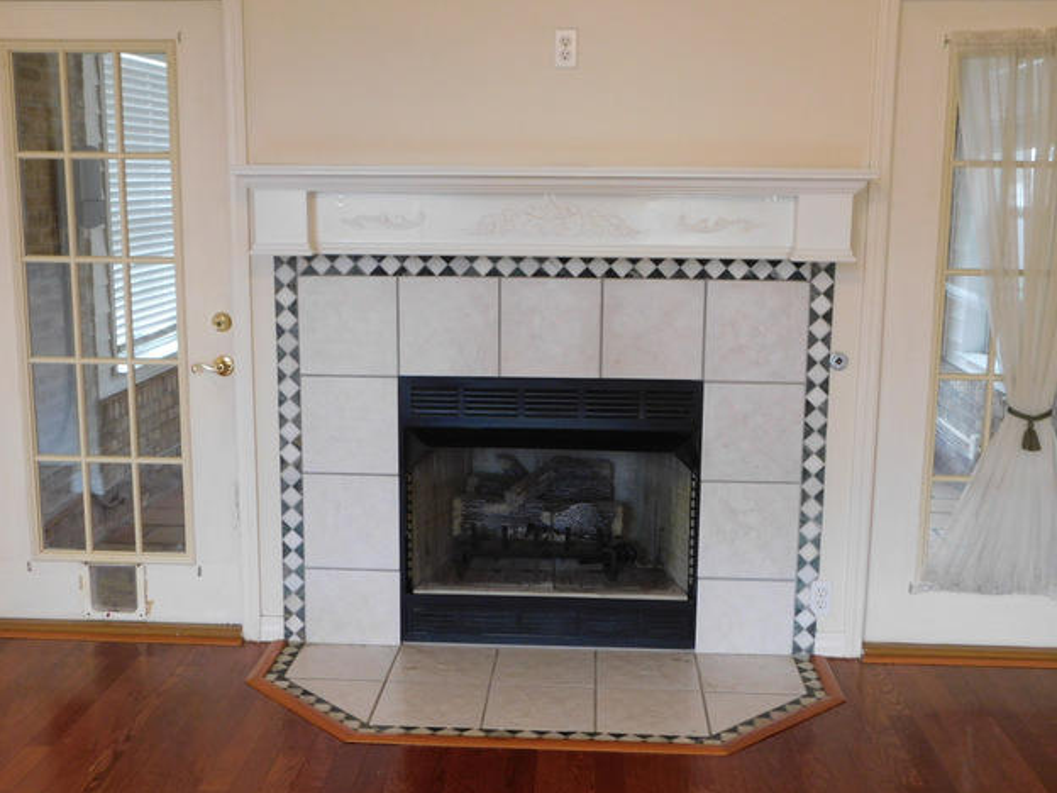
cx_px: 528
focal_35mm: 41
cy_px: 405
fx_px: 1252
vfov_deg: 35.1
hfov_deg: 45.8
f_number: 3.6
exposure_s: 1/30
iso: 400
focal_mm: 7.1
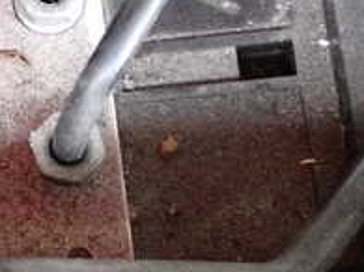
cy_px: 71
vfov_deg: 13.3
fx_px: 1166
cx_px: -99
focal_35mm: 111
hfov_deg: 16.8
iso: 4000
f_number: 2.5
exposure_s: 1/125
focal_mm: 6.37
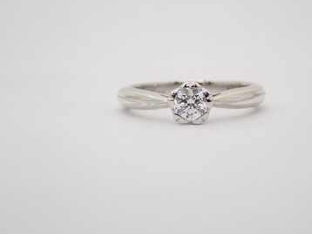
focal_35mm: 103
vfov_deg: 14.3
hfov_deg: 19.1
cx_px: 189
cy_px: 103
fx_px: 928
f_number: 4.3
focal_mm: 14.62
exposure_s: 1/125
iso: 200
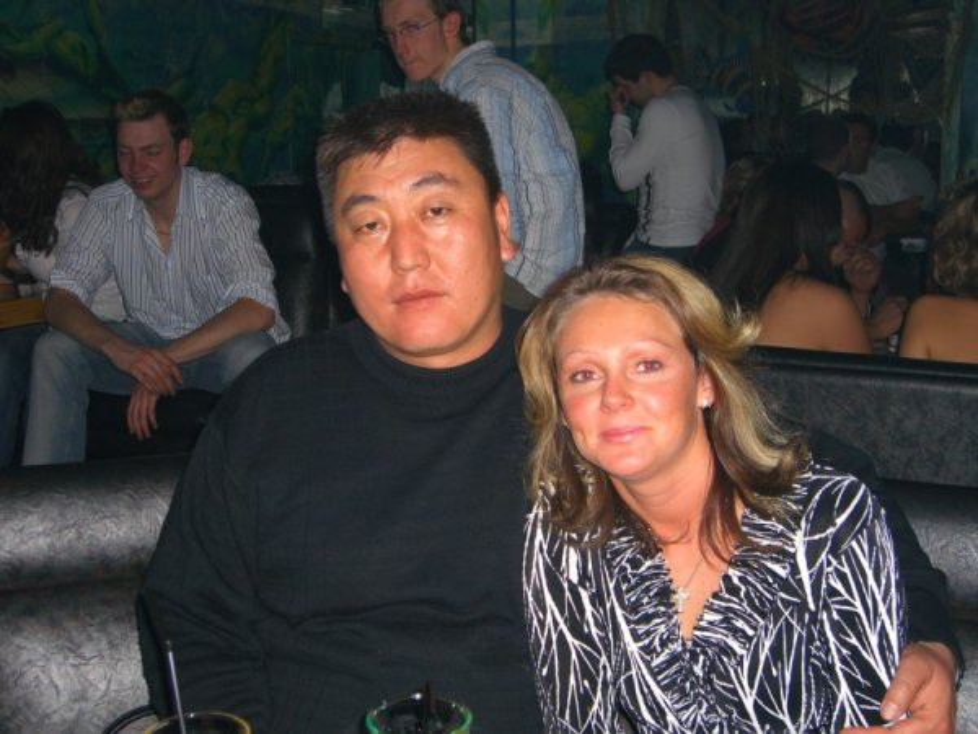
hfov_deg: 41.2
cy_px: 367
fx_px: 1300
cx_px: 489
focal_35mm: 46
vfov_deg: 31.5
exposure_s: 1/60
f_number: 3.1
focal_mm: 9.5
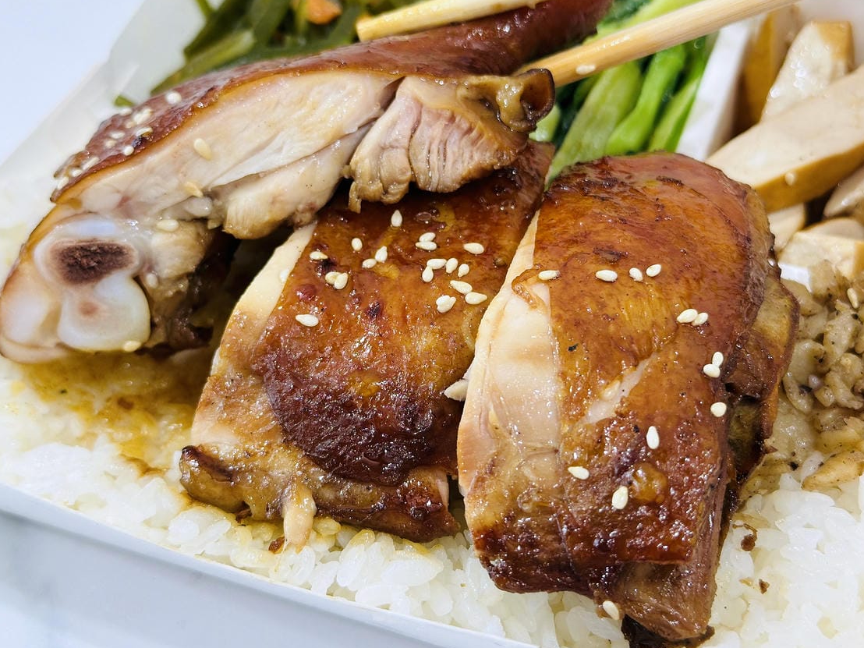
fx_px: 1298
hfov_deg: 36.8
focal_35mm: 52
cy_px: 316
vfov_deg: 28.0
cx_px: 437
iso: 80
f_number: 1.78
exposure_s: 1/60
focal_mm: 6.86
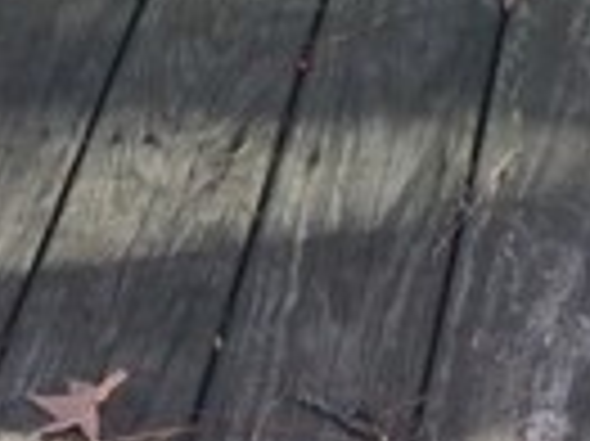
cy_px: -1184
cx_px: -117
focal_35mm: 242
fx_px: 4121
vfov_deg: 5.5
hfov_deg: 8.1
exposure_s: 1/120
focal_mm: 3.3
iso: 25
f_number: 2.4
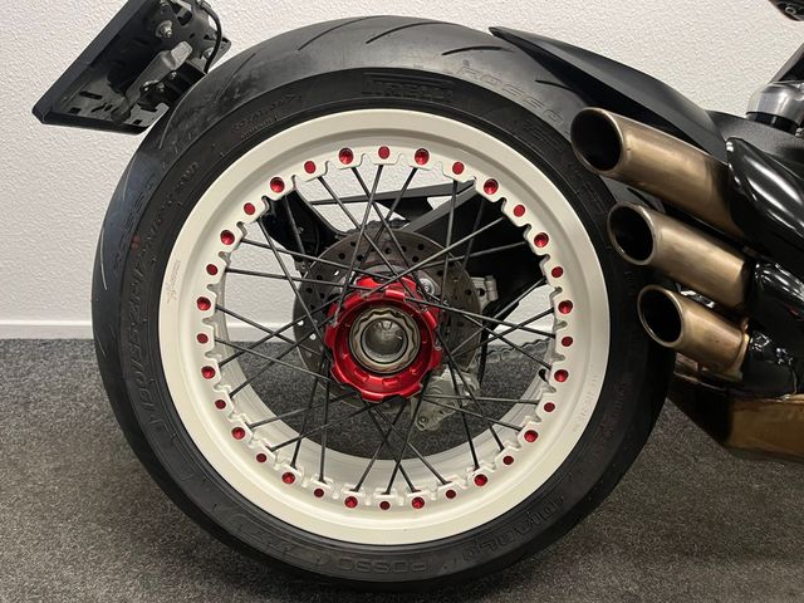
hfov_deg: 67.3
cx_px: 402
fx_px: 604
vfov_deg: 53.1
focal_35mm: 26
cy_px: 302
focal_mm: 5.1
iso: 160
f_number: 1.6
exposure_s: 1/50
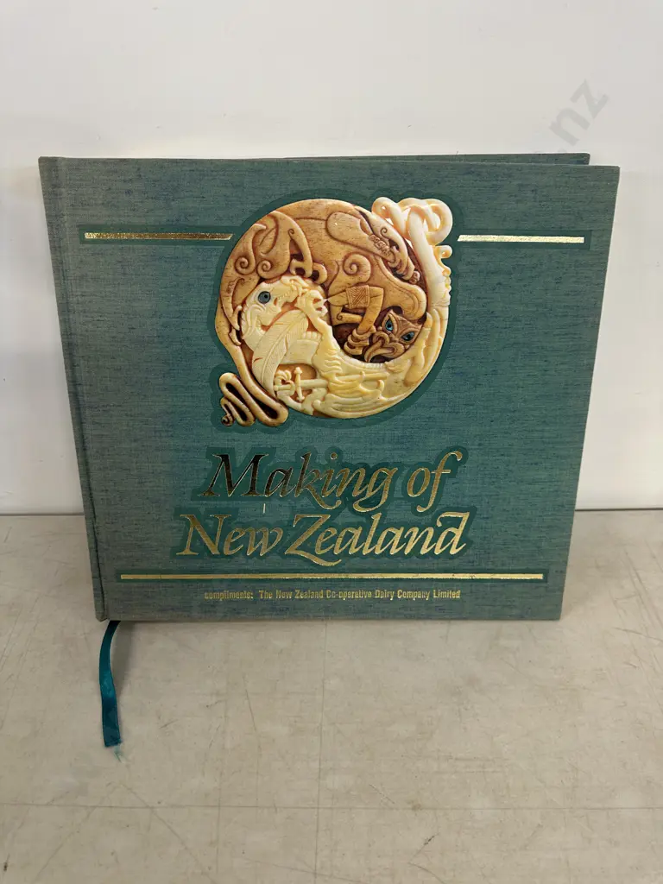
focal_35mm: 24
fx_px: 613
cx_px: 332
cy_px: 442
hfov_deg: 56.8
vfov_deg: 71.6
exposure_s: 1/50
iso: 125
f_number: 1.78
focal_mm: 6.86
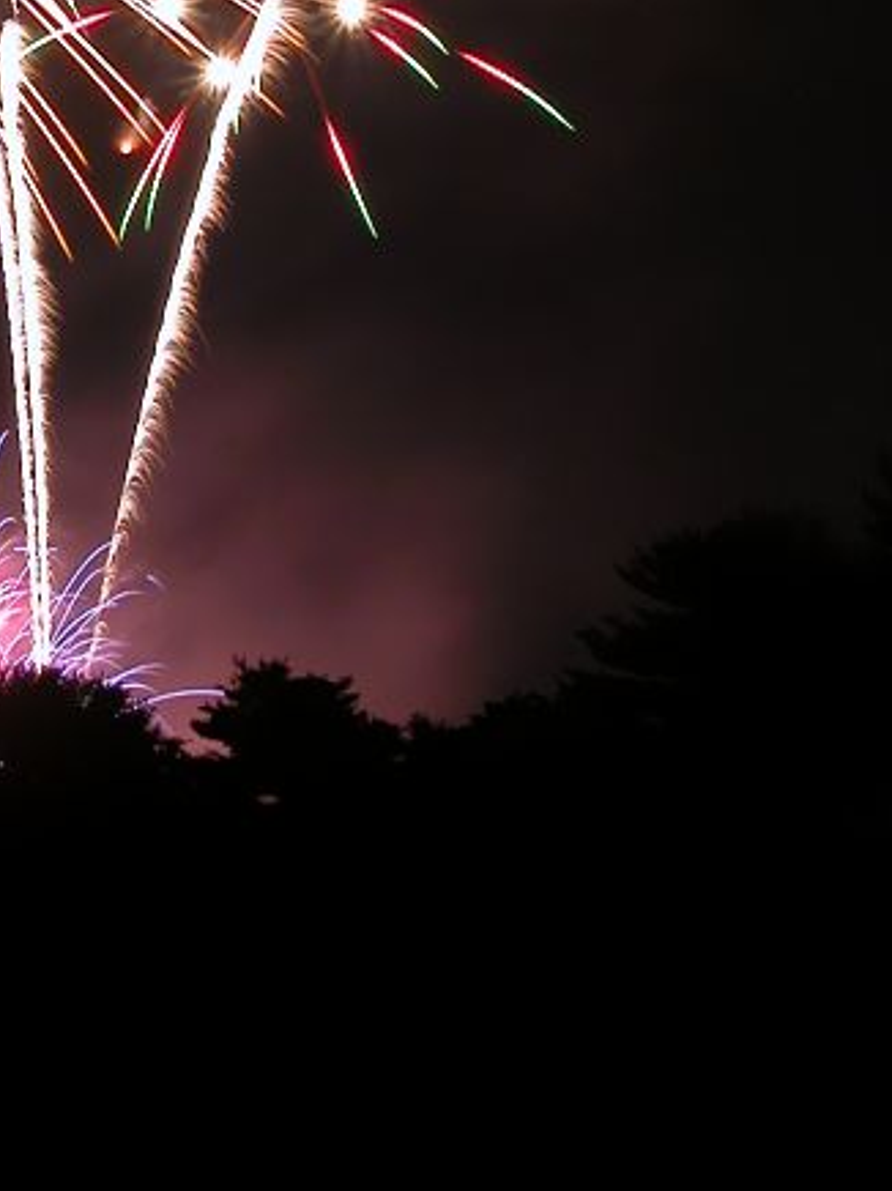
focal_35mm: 103
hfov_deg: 14.1
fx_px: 3541
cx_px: -66
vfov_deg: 18.5
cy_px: -49
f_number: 7.1
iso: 100
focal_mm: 8.9
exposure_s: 6.84
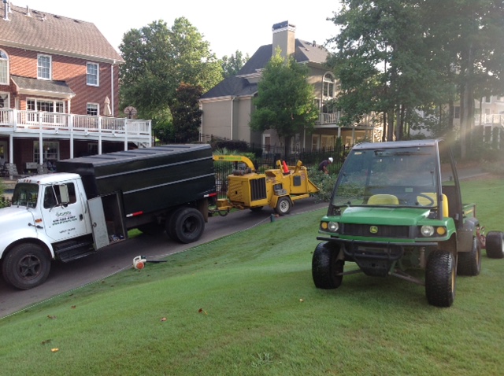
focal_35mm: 35
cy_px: 188
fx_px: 509
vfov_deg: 40.6
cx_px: 252
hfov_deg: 52.7
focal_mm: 4.28
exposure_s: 1/265
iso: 50
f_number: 2.4
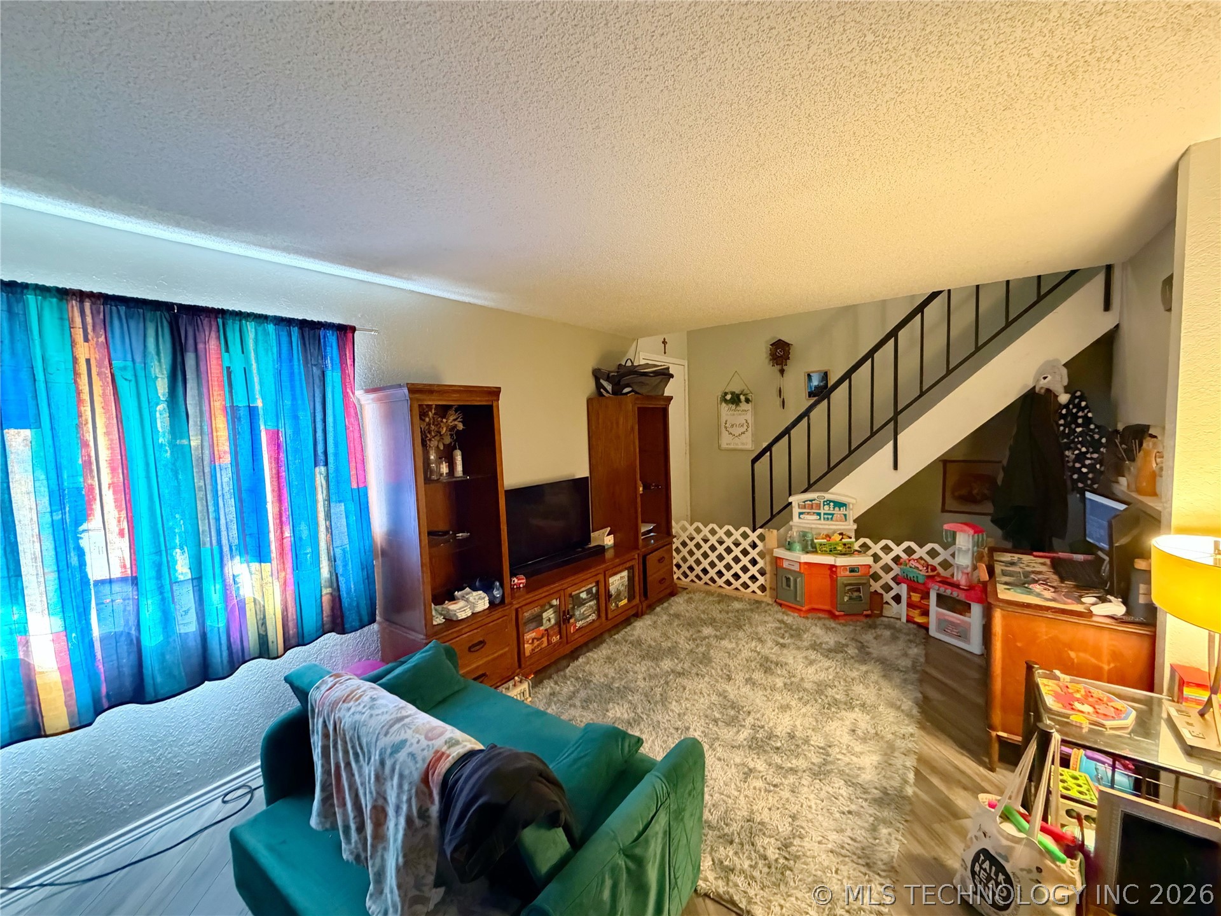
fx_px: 494
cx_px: 610
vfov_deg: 85.7
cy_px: 458
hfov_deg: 102.1
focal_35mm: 14
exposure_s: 1/60
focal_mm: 2.22
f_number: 2.2
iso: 1250
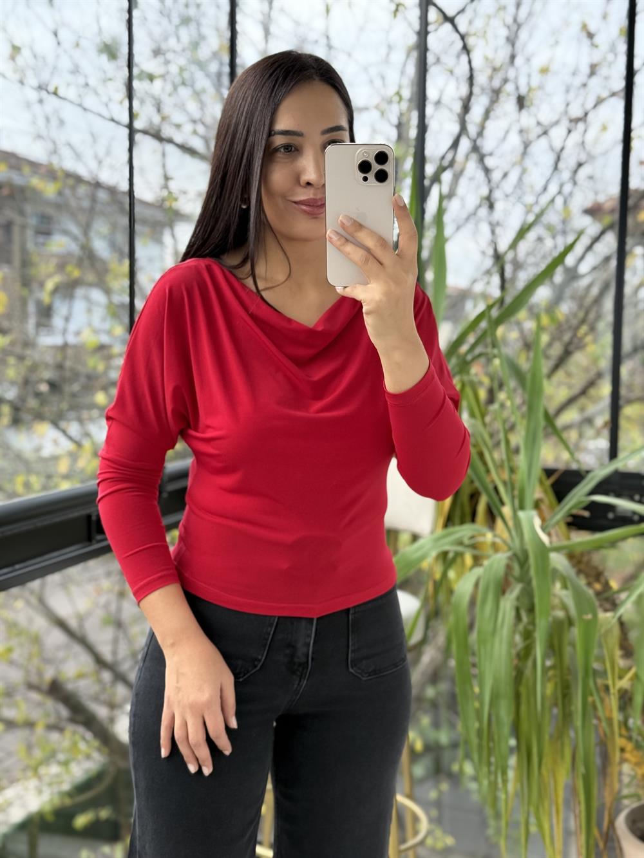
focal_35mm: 48
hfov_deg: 30.3
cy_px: 429
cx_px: 322
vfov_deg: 39.7
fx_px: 1190
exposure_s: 1/242
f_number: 1.78
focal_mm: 6.76
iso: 100
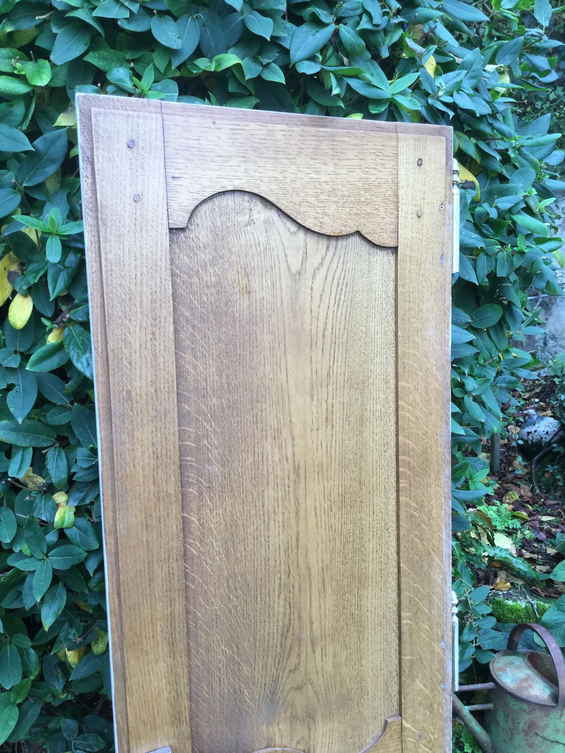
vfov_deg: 58.4
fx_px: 675
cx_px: 282
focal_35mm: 31
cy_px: 376
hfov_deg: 45.4
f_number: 2.4
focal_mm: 3.3
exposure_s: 1/33
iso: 25
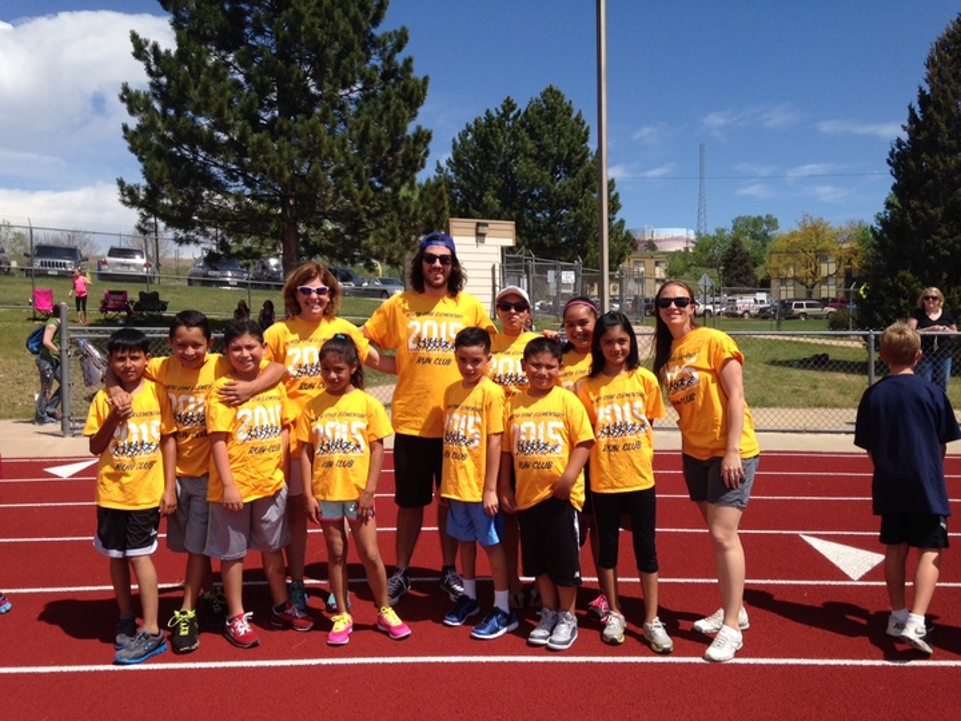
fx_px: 916
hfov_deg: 55.4
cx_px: 480
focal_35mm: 33
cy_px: 360
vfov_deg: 42.9
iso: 50
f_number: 2.4
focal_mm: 4.12
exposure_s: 1/2262
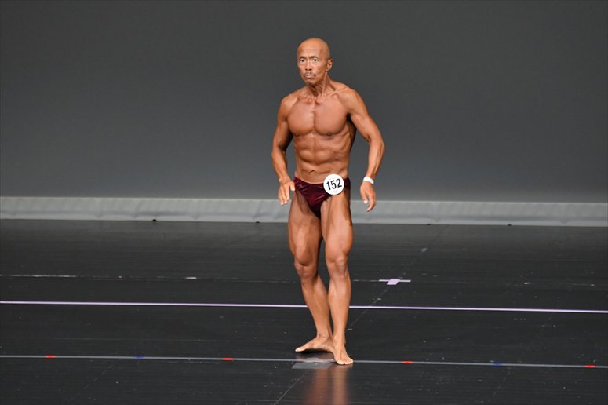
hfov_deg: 5.5
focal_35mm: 375
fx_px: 6330
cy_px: 202
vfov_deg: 3.7
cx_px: 304
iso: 4000
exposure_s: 1/400
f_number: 5.6
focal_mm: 250
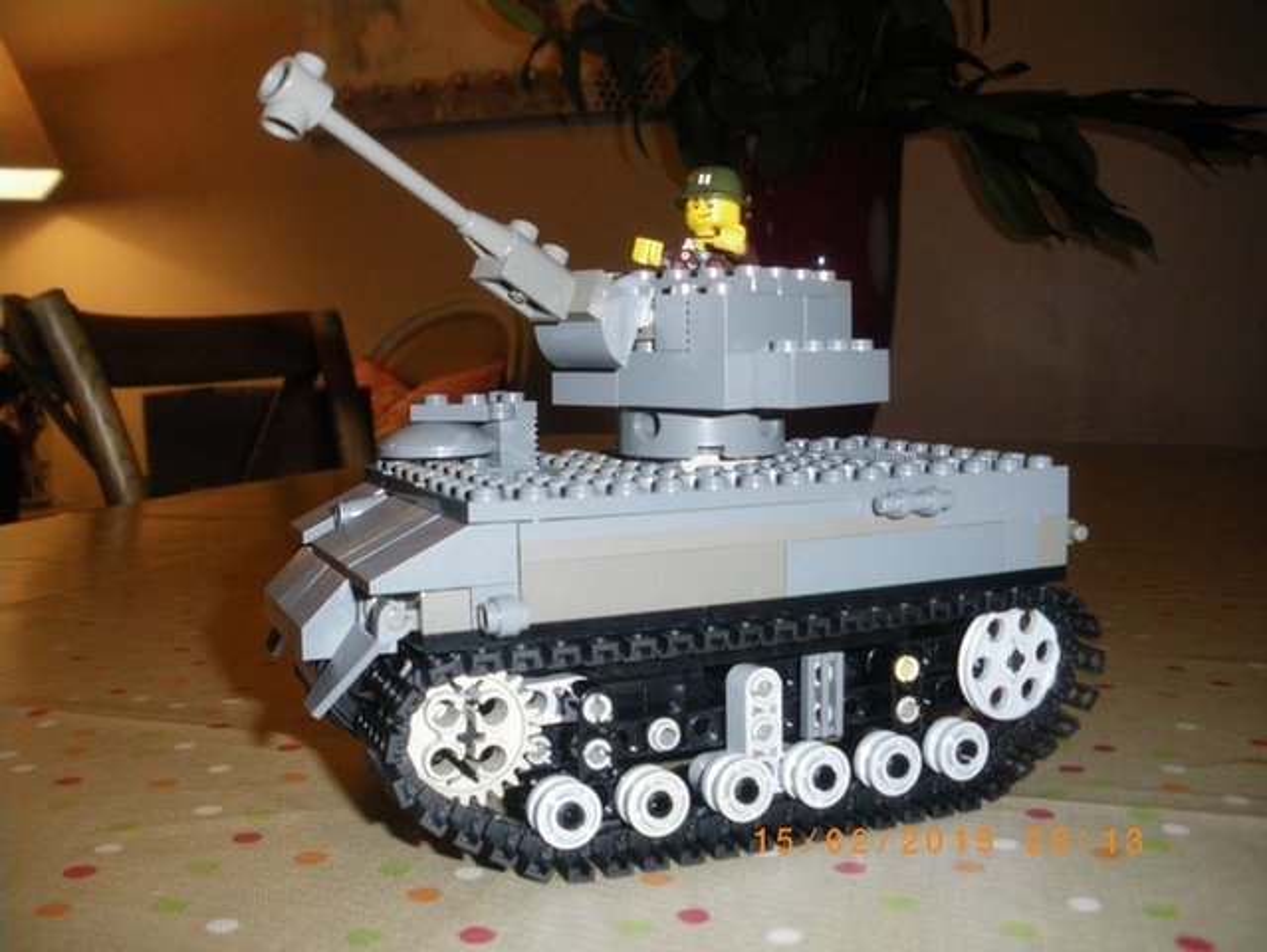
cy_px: 476
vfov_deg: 39.7
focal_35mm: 36
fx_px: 1318
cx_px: 634
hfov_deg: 51.3
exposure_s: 1/50
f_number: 3.5
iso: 400
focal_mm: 6.3
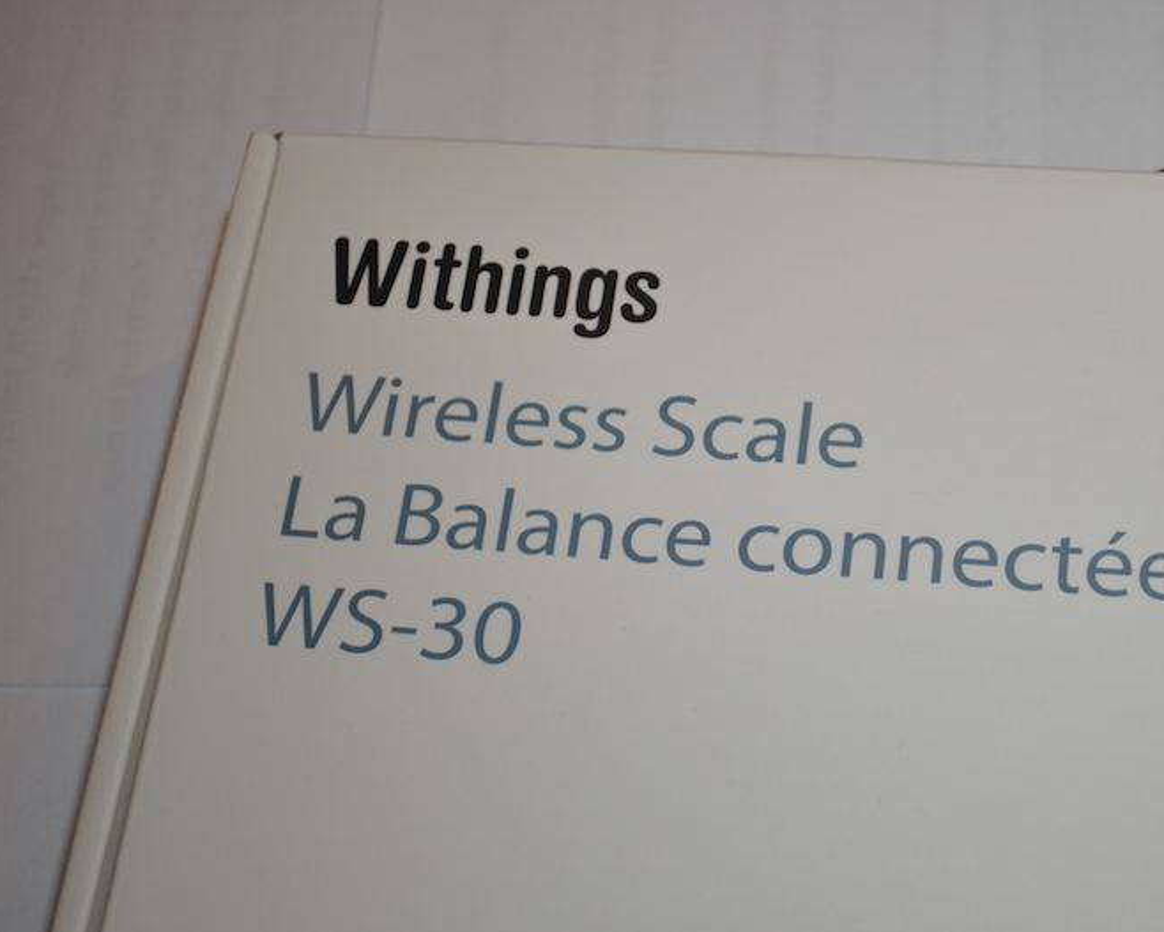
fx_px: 2826
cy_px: 466
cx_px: 697
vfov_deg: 18.7
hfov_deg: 23.2
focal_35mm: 82
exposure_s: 1/60
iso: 800
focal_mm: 48
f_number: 5.6
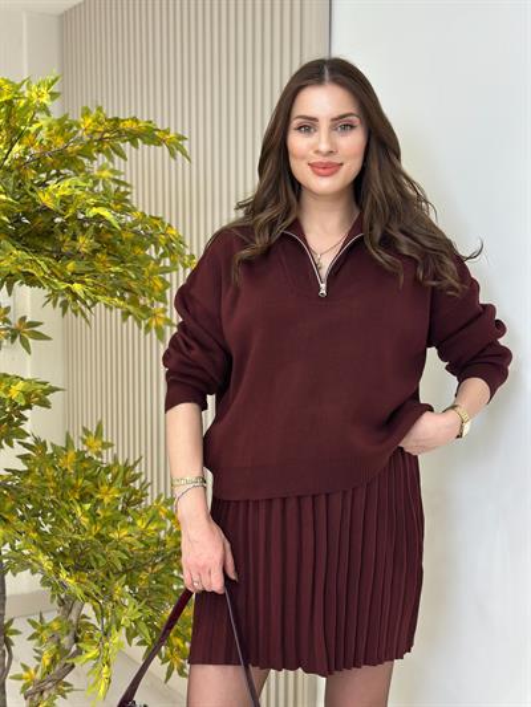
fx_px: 981
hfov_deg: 30.3
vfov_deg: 39.6
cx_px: 266
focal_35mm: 48
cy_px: 354
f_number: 1.78
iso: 80
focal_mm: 6.86
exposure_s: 1/100
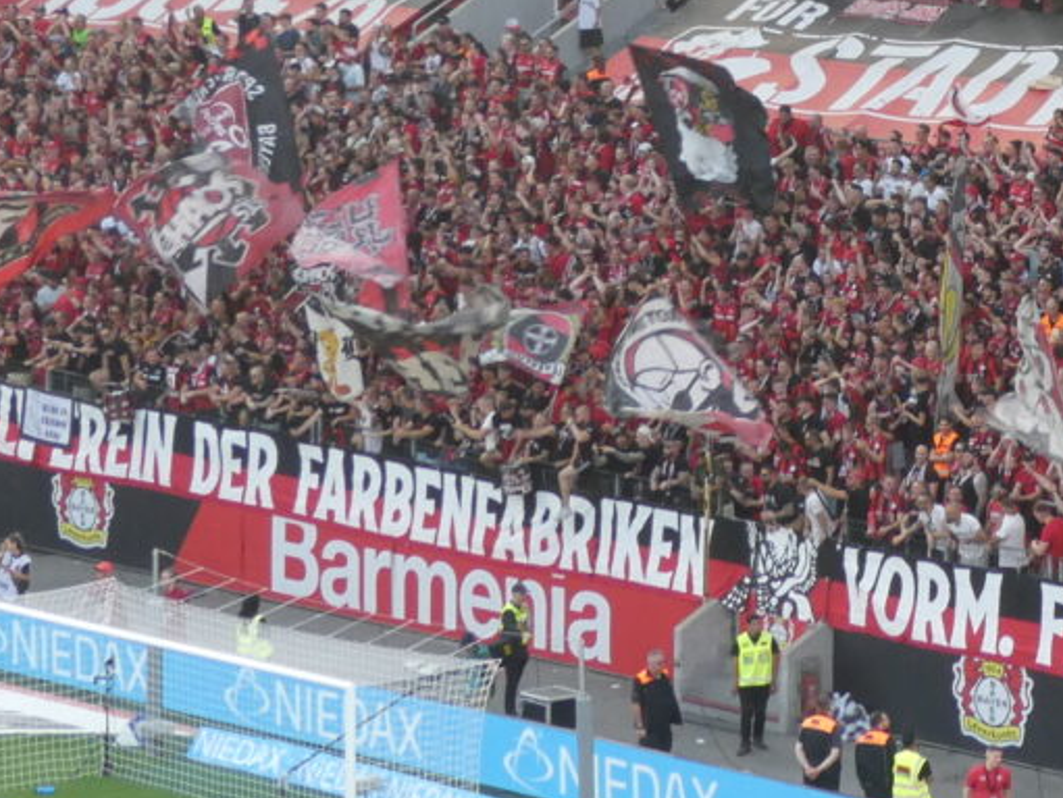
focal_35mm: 219
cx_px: 1086
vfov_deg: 6.8
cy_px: -91
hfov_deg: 9.0
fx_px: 6730
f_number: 4.5
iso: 160
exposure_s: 1/80
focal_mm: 12.5
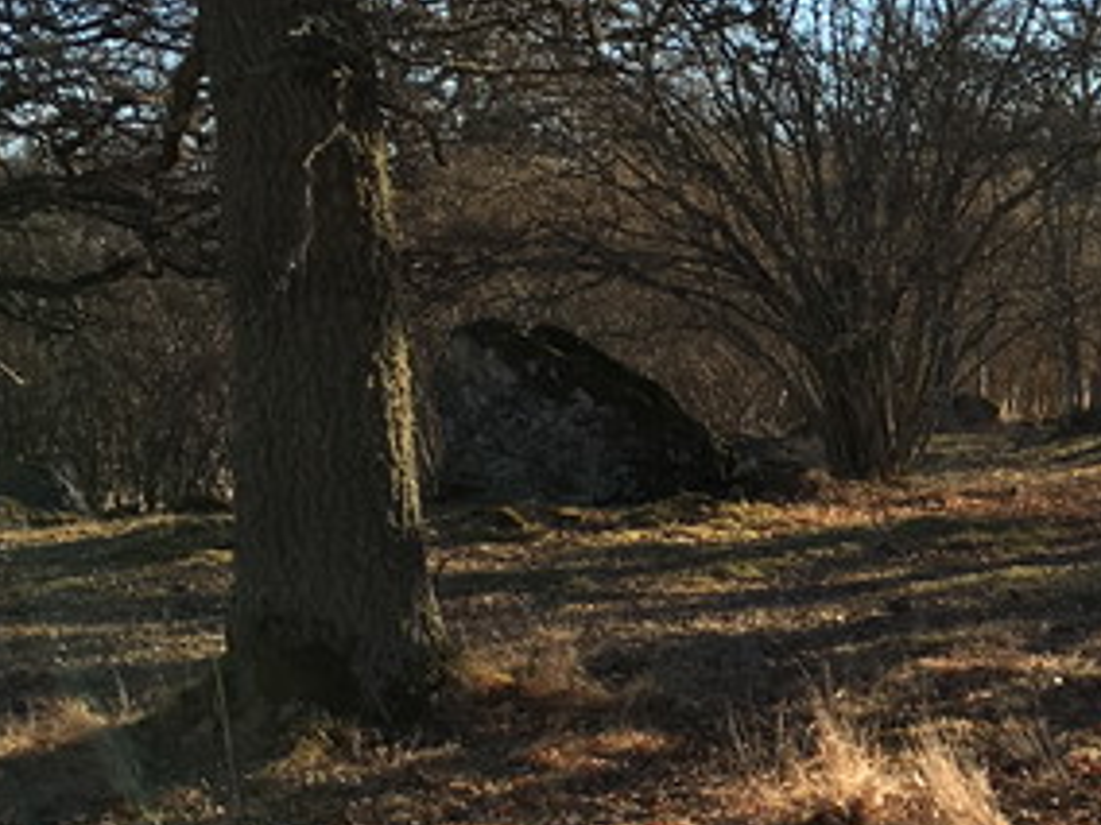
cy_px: 418
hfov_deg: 17.8
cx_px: 1690
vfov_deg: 15.1
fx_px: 3117
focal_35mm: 98
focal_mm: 4.15
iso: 25
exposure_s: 1/516
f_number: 2.2
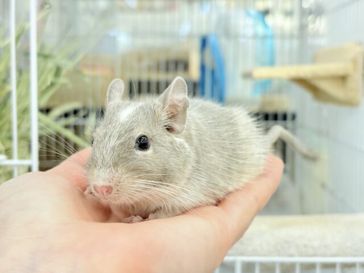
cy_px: 136
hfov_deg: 36.8
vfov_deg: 28.0
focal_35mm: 52
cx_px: 182
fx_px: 547
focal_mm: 5.96
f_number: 1.6
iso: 80
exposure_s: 1/50
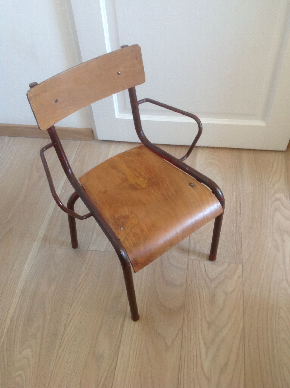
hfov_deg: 40.6
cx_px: 145
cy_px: 194
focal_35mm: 35
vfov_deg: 52.7
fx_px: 392
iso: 100
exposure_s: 1/15
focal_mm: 4.28
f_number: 2.4
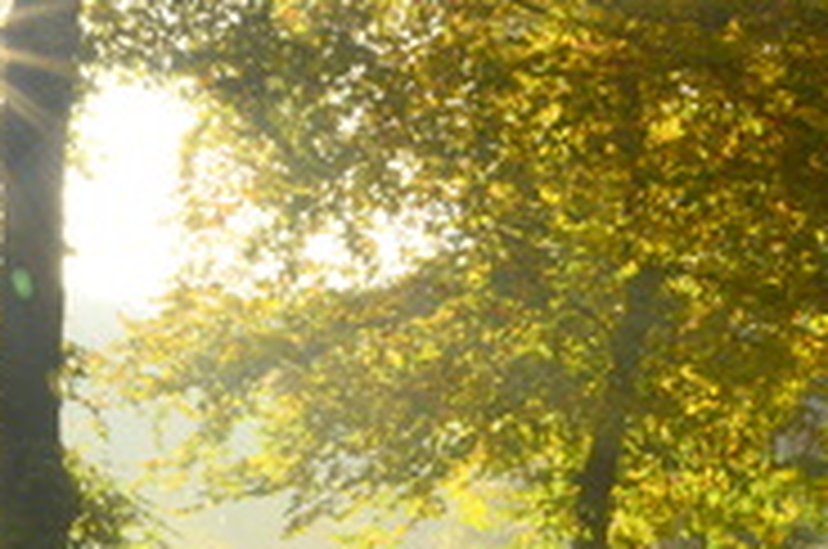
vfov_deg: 13.2
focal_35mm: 101
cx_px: 144
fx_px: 2325
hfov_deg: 19.9
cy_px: 583
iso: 400
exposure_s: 1/30
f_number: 25
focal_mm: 27
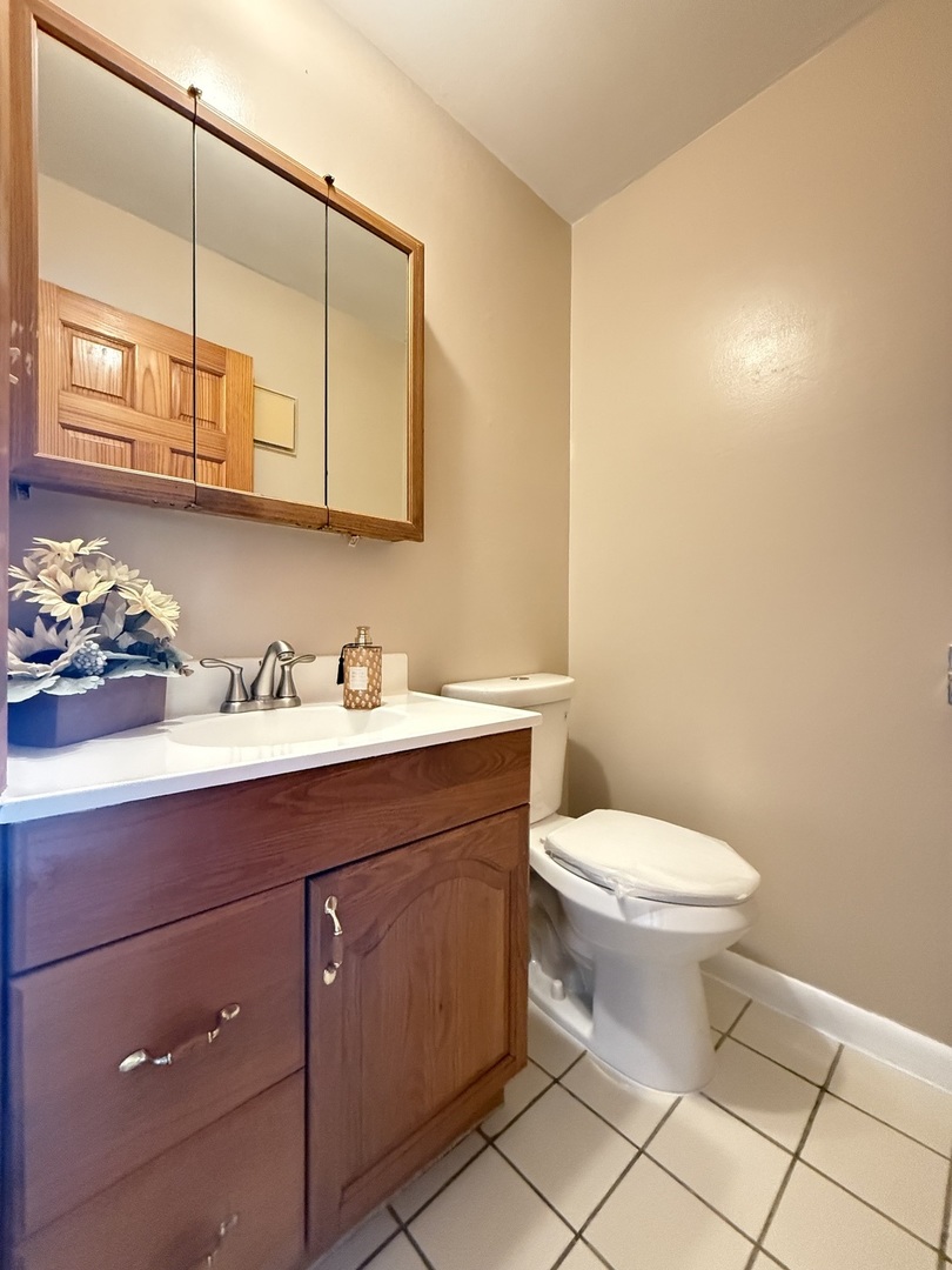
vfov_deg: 102.1
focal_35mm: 14
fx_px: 513
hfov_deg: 85.7
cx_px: 476
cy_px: 635
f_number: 2.2
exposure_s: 1/60
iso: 1000
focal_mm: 2.22
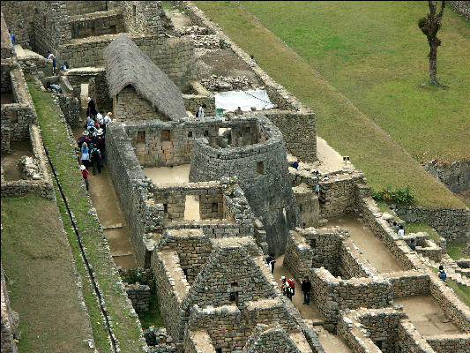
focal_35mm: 199
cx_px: 235
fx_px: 2703
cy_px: 176
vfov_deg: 7.5
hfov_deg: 9.9
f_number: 5.6
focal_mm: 50.48
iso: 100
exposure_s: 1/400
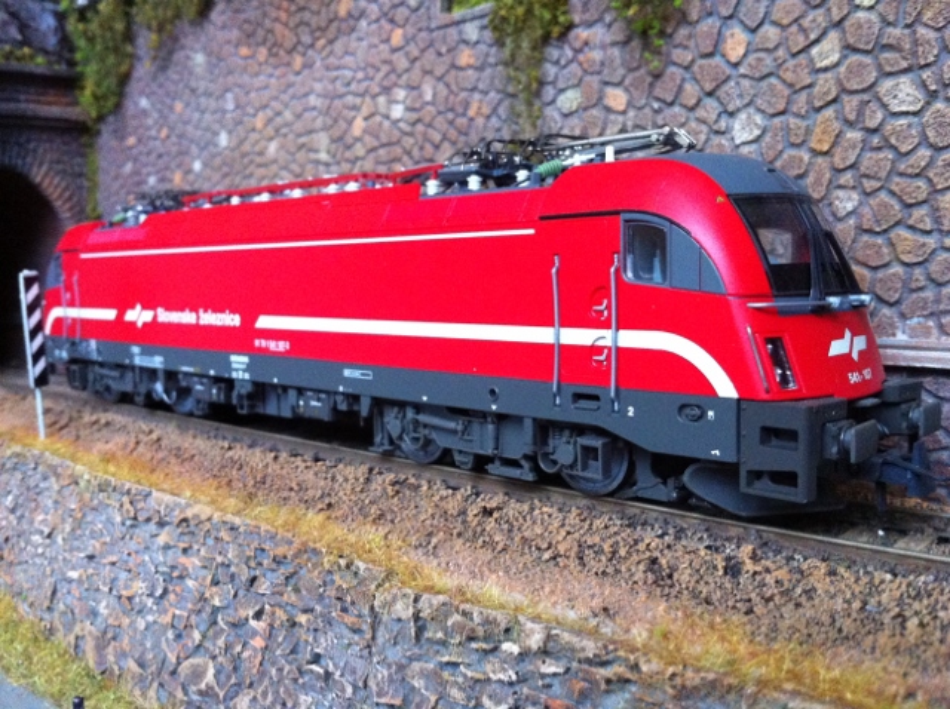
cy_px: 354
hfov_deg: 52.7
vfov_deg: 40.6
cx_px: 475
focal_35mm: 35
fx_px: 959
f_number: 2.8
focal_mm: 3.85
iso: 500
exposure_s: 1/15
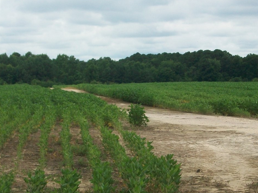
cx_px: 157
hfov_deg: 14.9
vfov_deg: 11.2
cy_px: 90
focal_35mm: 132
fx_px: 984
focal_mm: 13.7
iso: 80
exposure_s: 1/640
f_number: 4.6
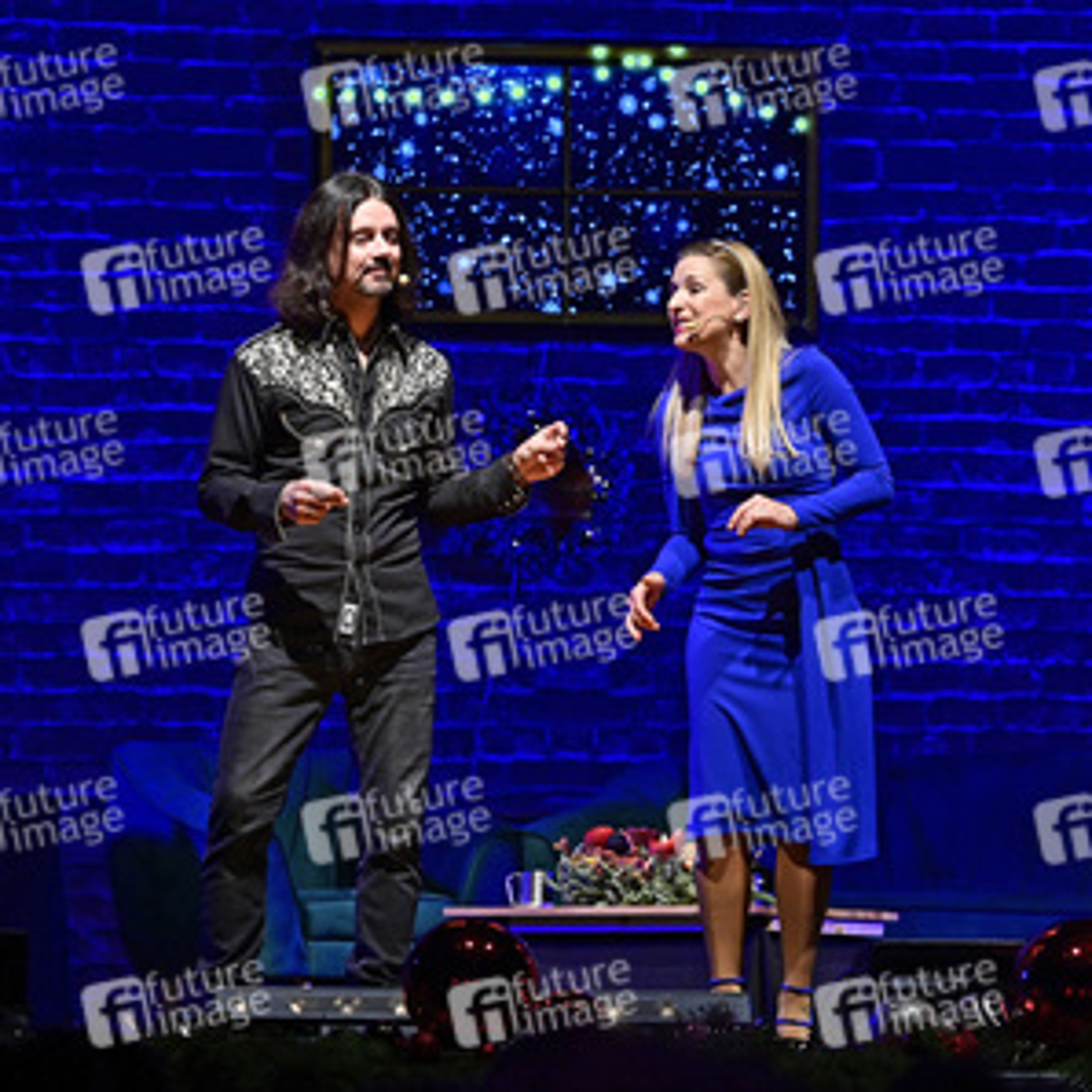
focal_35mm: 157
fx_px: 5603
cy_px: 546
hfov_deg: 11.1
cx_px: 812
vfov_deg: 11.1
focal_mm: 122
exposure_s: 1/320
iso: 3200
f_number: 5.6
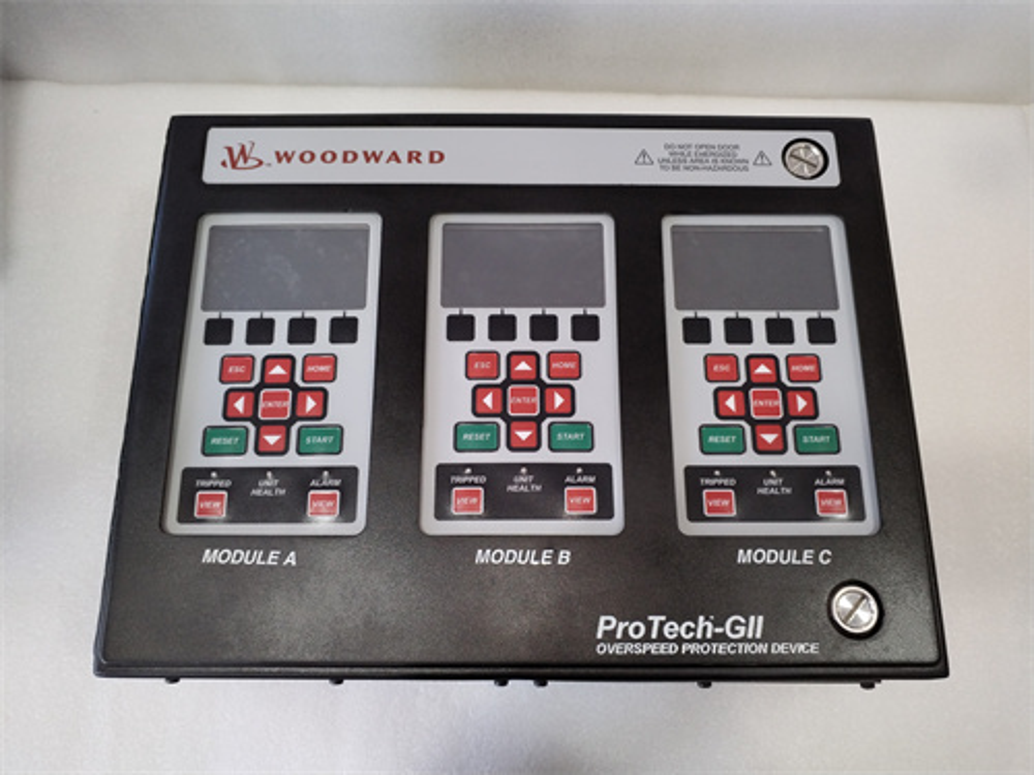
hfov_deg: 67.3
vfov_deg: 53.1
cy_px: 388
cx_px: 517
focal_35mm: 26
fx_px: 777
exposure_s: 1/50
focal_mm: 4.75
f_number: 1.8
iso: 320
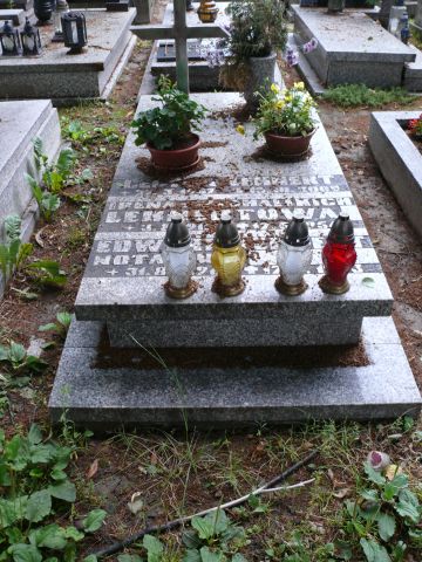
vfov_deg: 52.6
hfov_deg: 40.7
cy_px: 281
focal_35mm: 35
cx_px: 211
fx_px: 569
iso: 160
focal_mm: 7.4
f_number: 2.8
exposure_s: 1/30
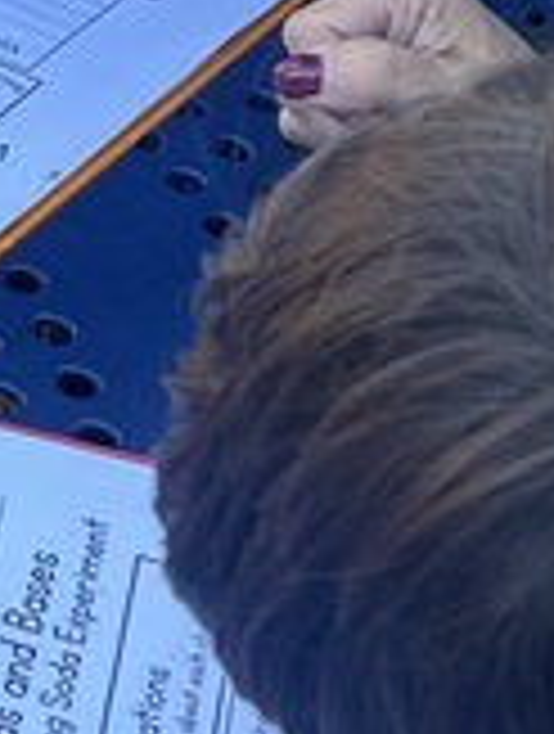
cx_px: -189
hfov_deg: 9.0
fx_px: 3465
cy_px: 243
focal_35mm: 163
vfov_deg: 12.1
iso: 40
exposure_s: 1/121
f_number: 1.5
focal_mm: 5.7
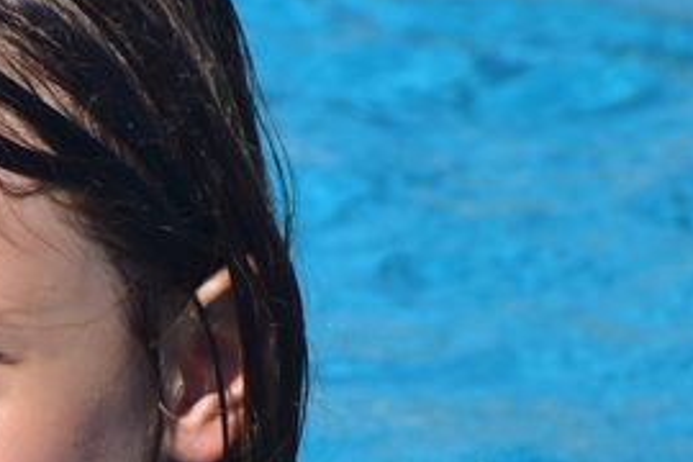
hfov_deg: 1.1
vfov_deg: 0.7
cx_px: 110
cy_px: 526
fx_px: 36091
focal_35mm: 1875
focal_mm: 300
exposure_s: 1/800
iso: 110
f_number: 6.3
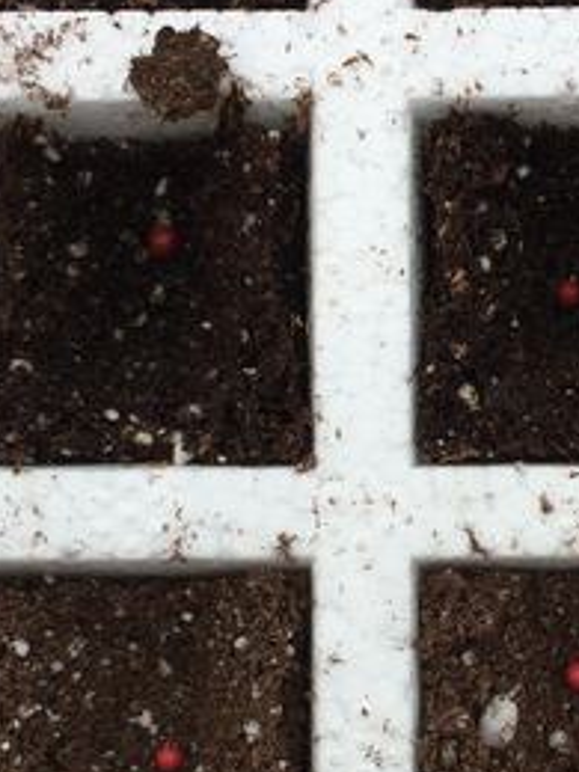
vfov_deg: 24.8
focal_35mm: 78
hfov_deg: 18.8
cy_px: 570
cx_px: 423
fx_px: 1740
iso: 32
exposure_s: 1/533
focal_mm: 4.15
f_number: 2.2
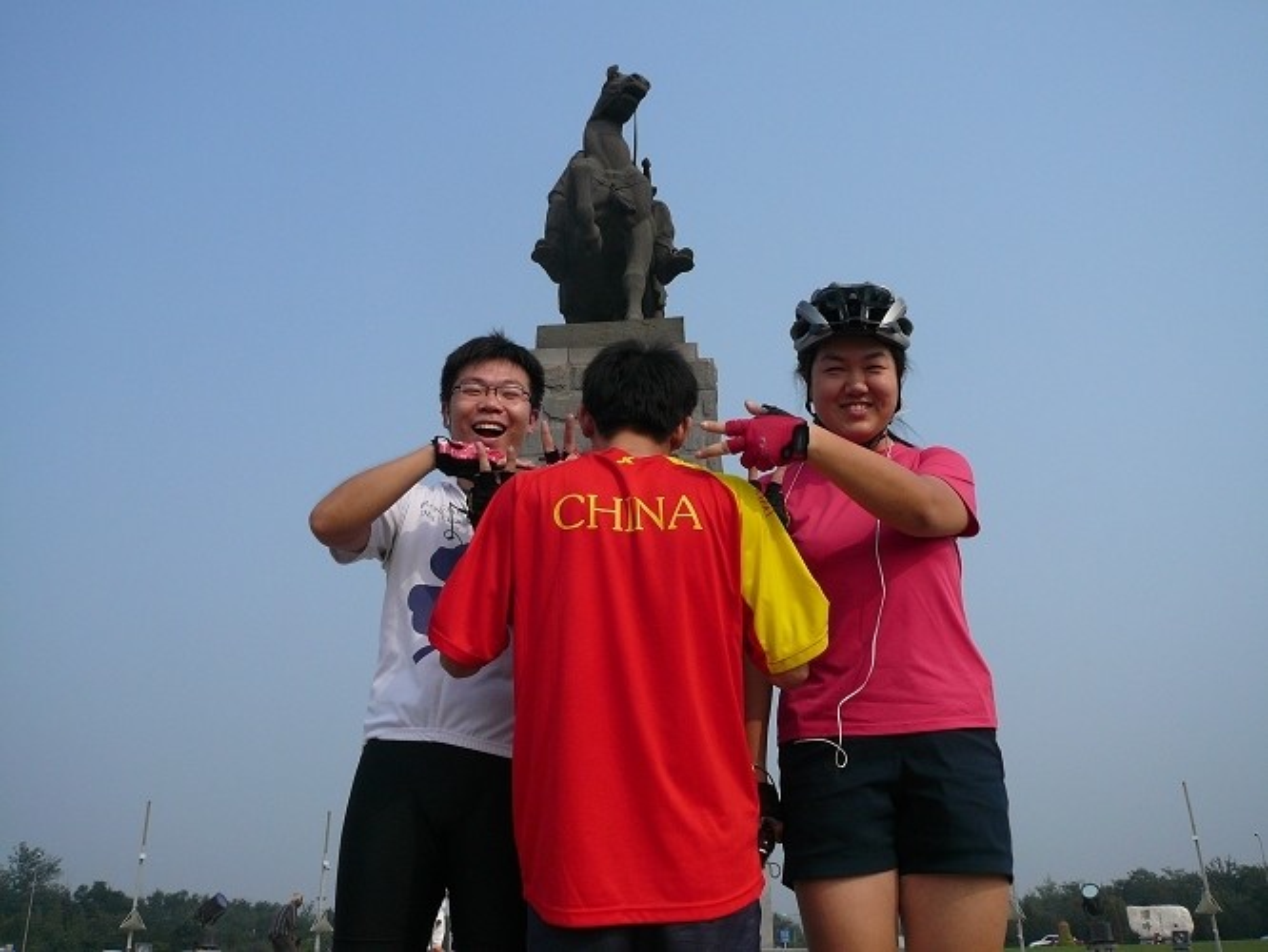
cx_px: 634
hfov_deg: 56.8
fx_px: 1173
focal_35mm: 32
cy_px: 476
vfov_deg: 44.2
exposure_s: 1/320
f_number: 9
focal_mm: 5.2
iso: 100
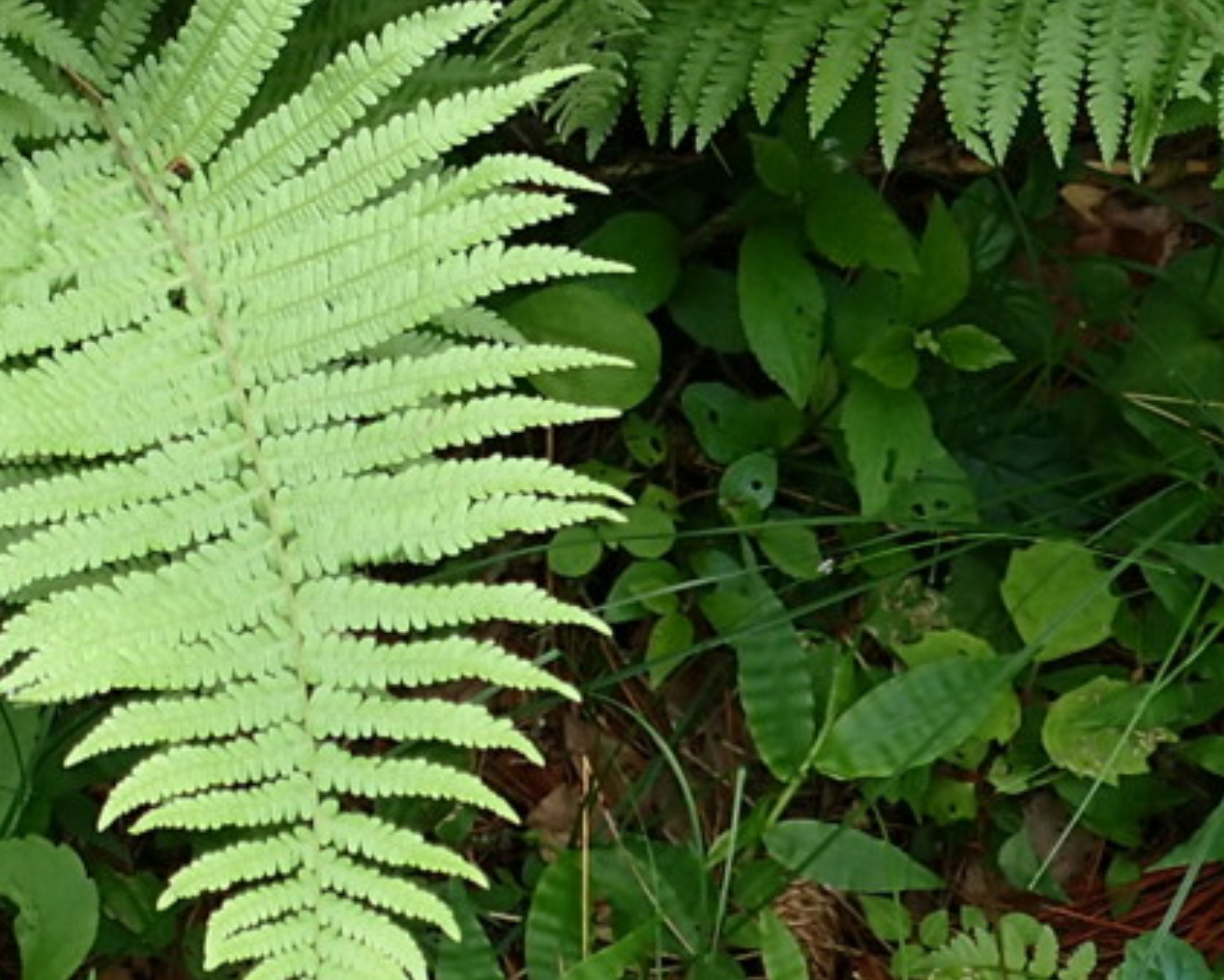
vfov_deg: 14.5
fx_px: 3769
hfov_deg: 18.0
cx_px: 20
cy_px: -115
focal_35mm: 104
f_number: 2.3
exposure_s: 1/60
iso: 100
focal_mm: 5.5
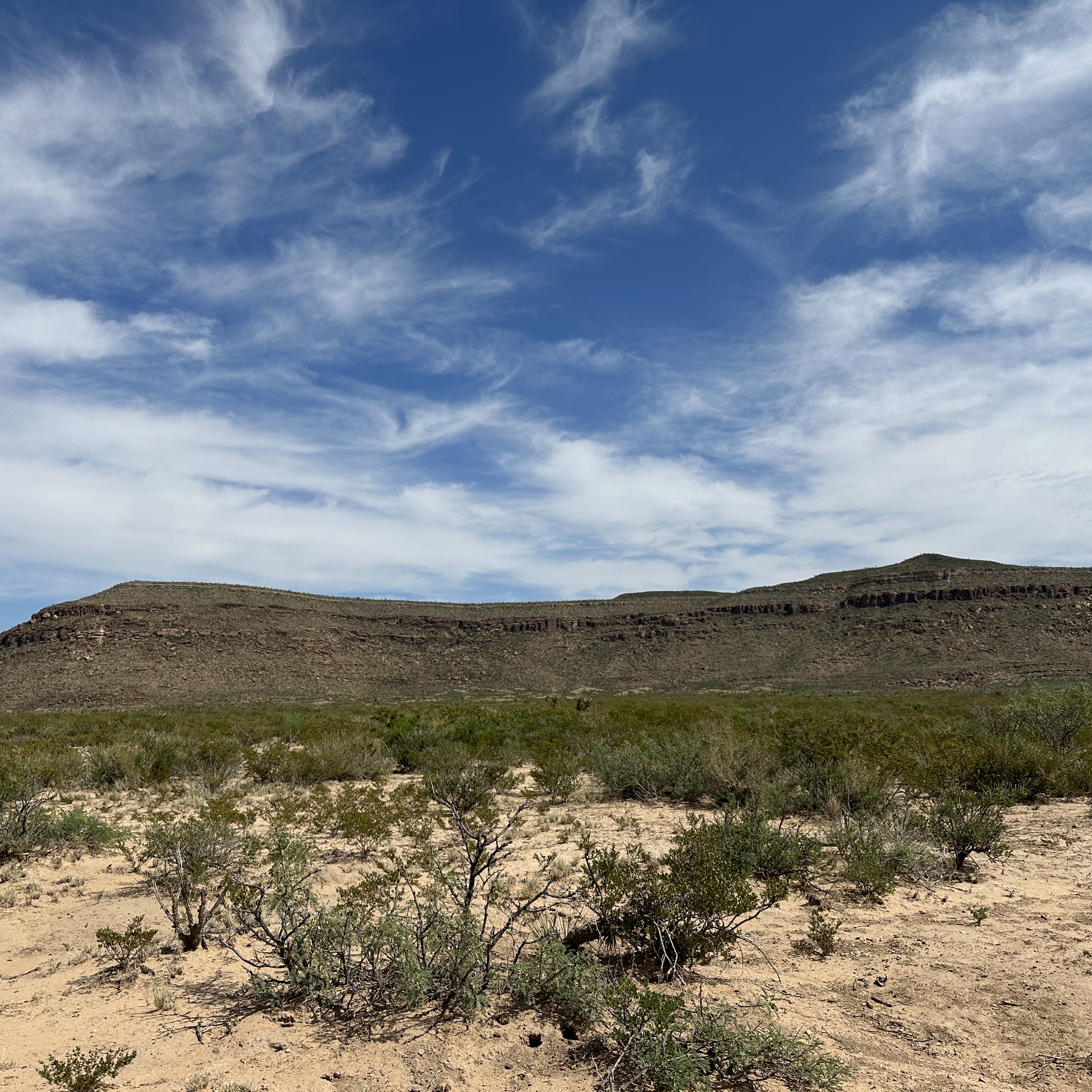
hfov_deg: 55.6
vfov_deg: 55.6
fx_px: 1035
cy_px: 557
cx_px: 538
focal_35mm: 29
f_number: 1.78
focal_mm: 6.86
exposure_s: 1/9709
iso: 80
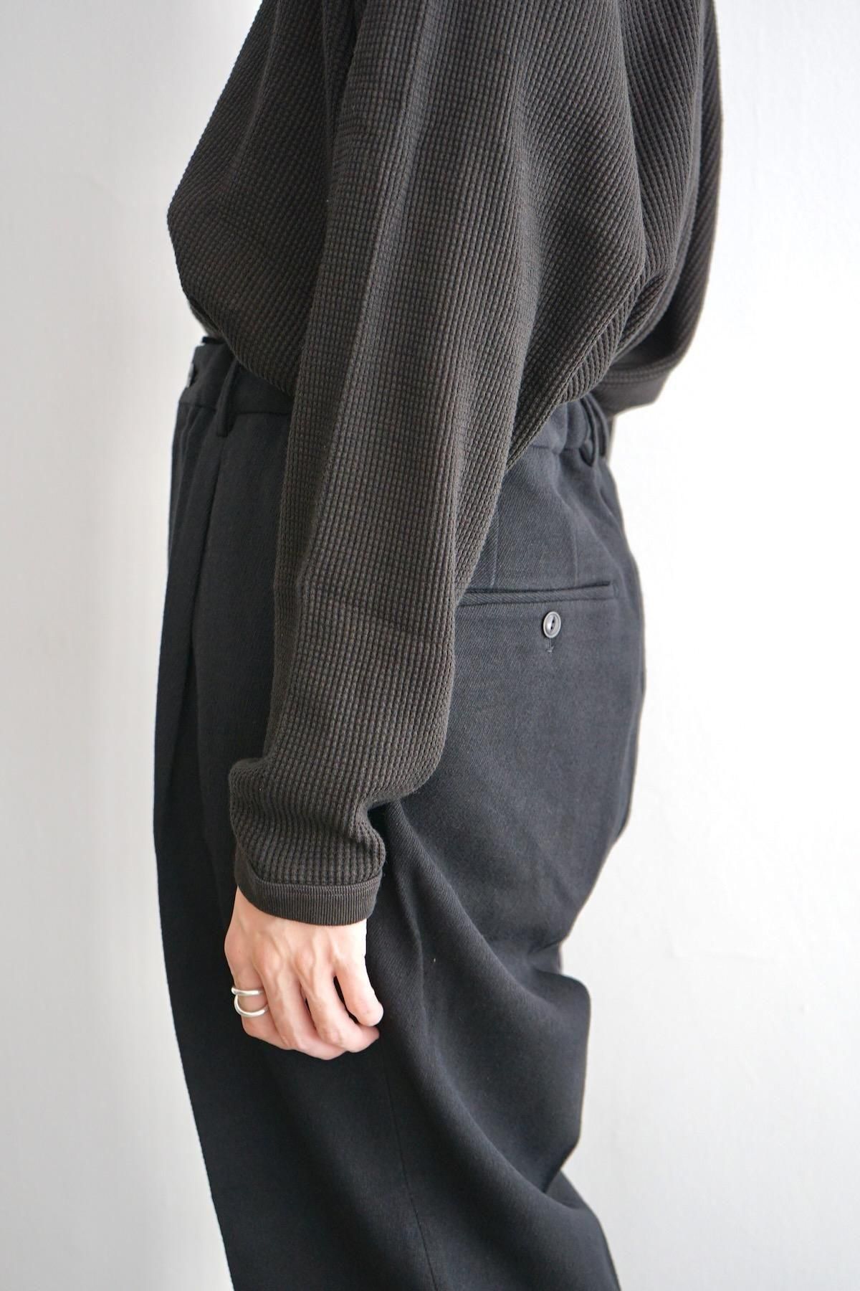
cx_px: 430
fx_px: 2042
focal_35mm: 57
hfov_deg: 23.8
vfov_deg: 35.1
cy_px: 646
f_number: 5
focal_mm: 57
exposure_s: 1/60
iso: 800
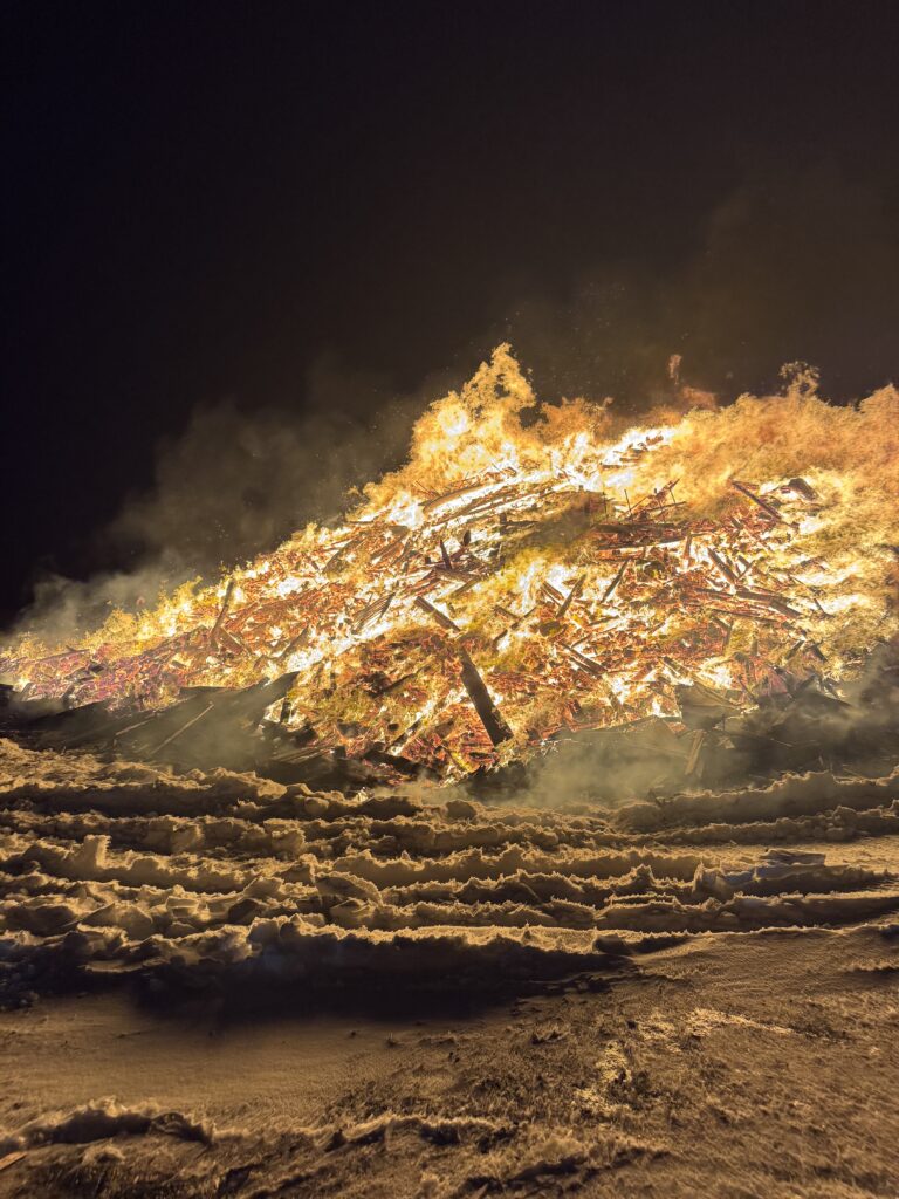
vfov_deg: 71.6
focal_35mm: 24
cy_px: 600
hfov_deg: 56.8
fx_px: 831
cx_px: 450
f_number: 1.78
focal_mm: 6.76
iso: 160
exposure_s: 1/121
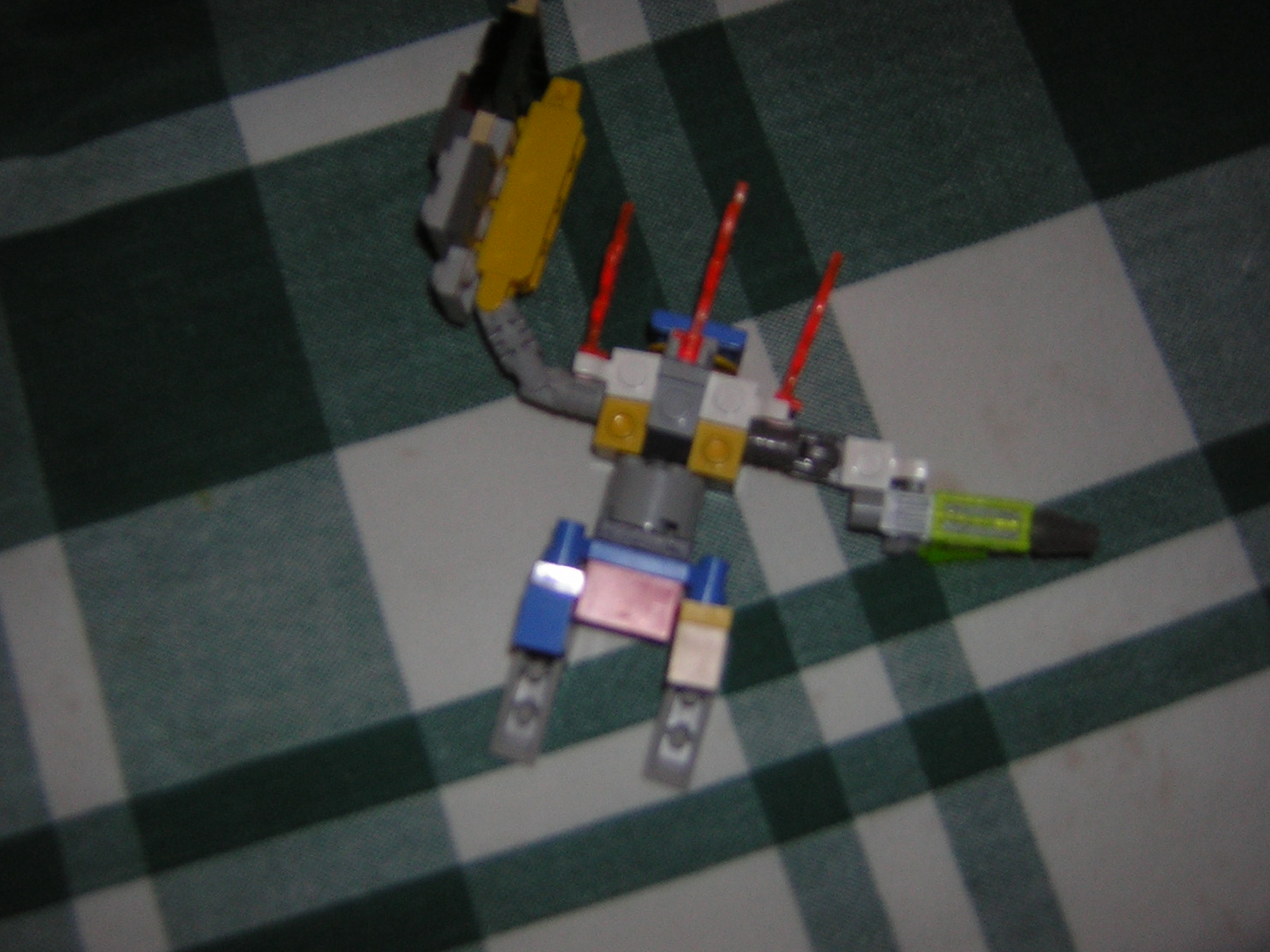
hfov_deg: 41.2
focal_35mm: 46
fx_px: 1688
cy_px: 459
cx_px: 641
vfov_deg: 31.5
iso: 50
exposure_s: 1/60.1
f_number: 2.8
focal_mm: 5.6
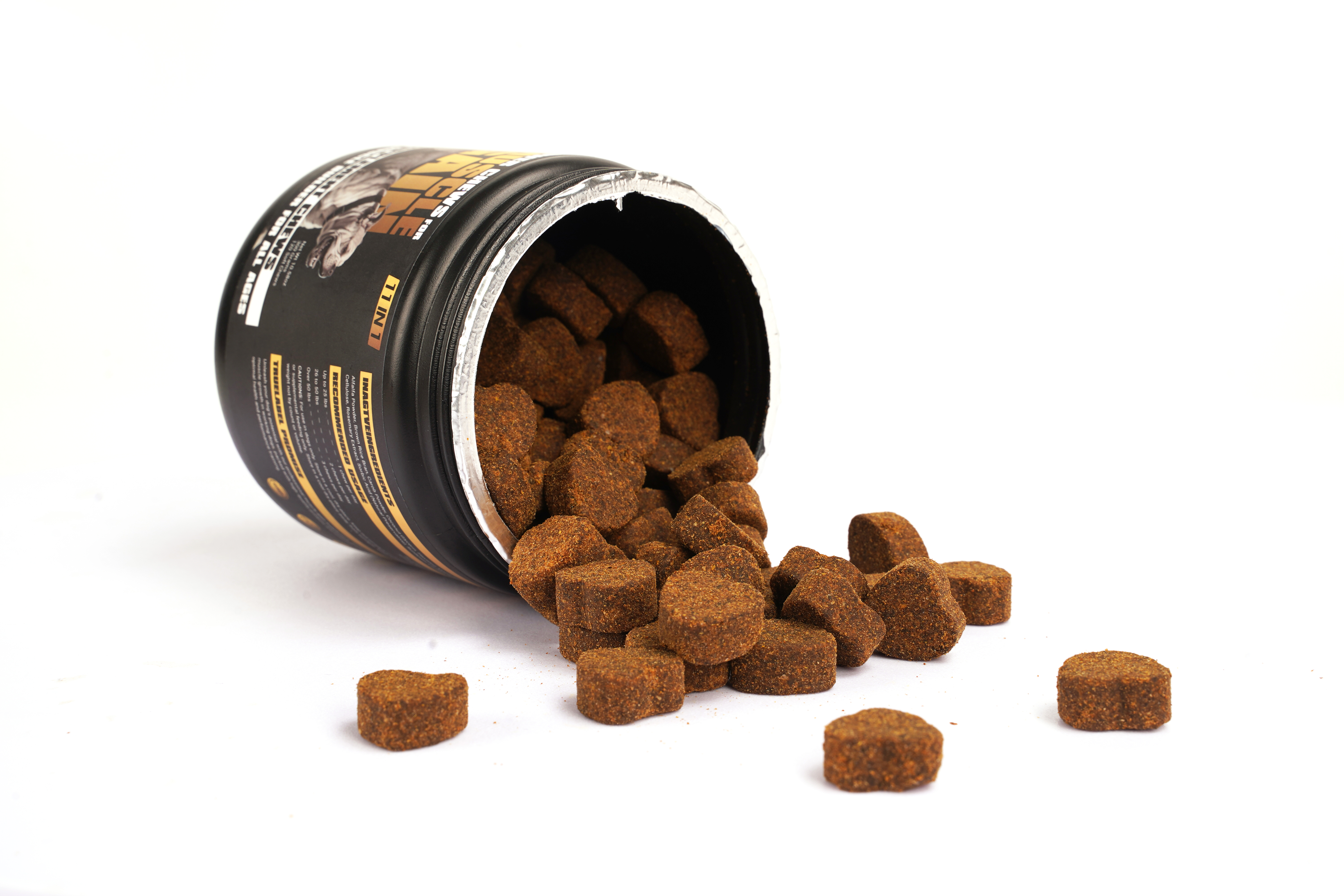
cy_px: 448
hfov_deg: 35.6
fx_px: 2091
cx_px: 672
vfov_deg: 24.2
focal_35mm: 56
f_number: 14
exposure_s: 1/80
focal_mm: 56
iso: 100
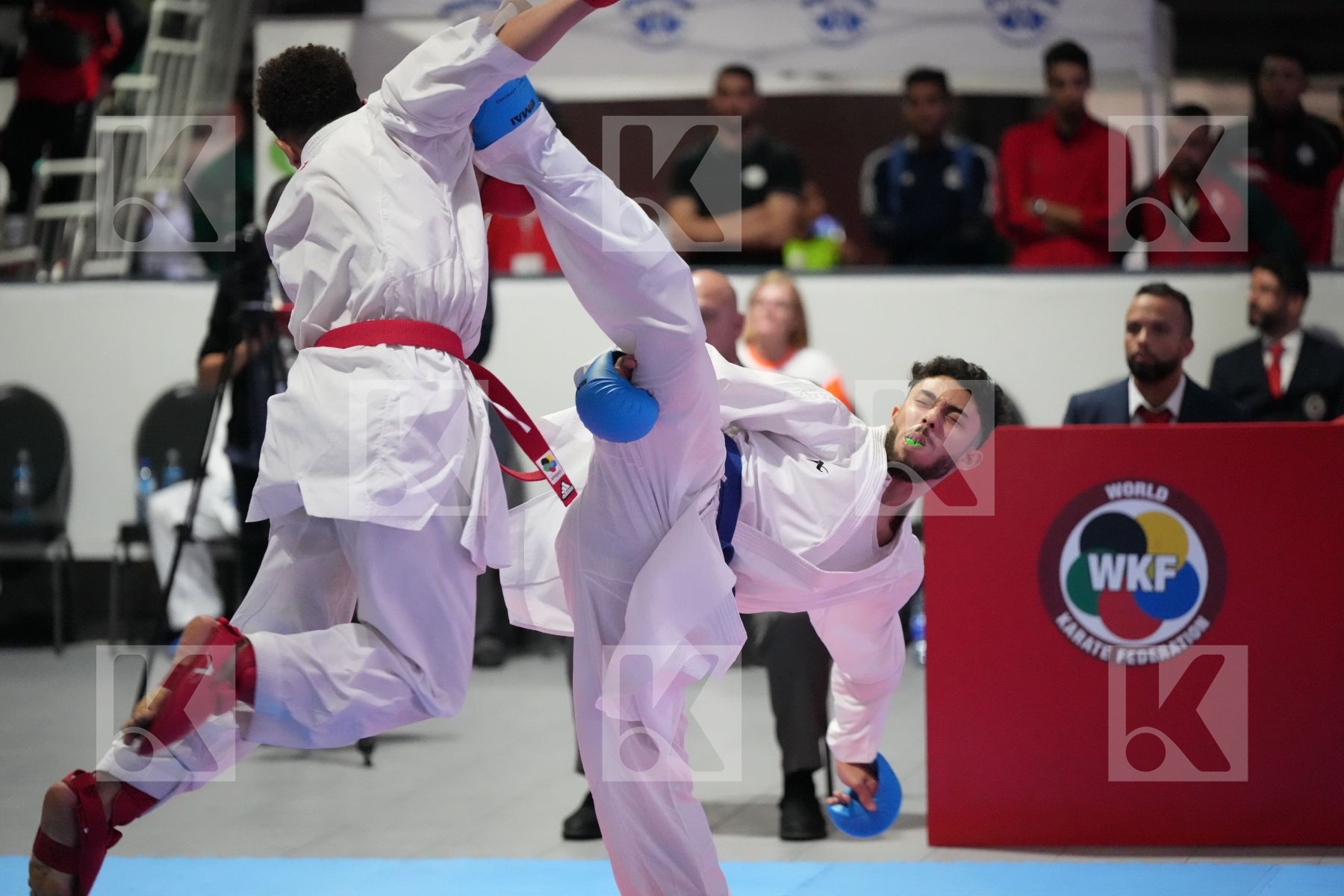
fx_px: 5637
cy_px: 448
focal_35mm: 151
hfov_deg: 13.6
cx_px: 672
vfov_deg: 9.1
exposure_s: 1/800
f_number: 2.8
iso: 10000
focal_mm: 151
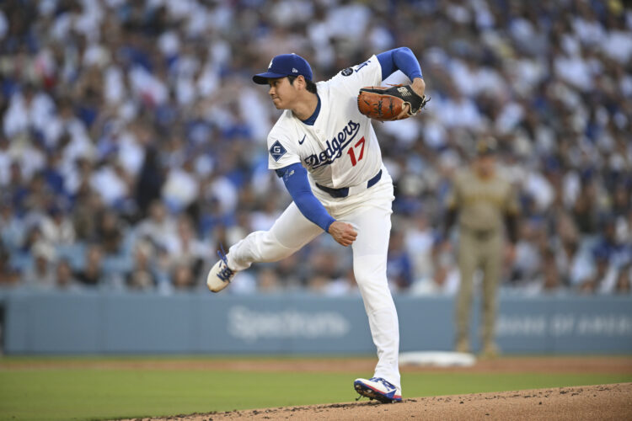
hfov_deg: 5.2
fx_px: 7022
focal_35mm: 400
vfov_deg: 3.4
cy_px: 210
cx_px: 316
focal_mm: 400
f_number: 2.8
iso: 2000
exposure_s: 1/4000
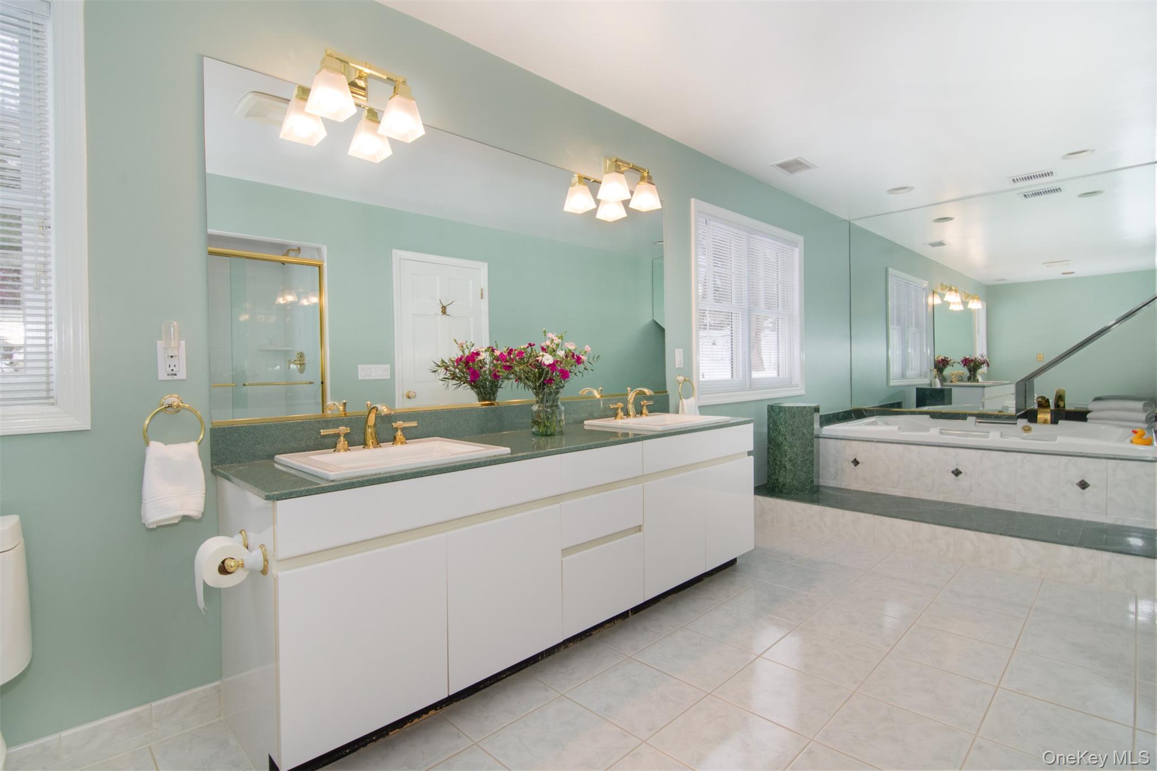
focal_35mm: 16
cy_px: 386
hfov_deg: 95.0
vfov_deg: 72.0
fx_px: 530
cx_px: 578
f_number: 11
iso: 640
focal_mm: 11
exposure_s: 1/60
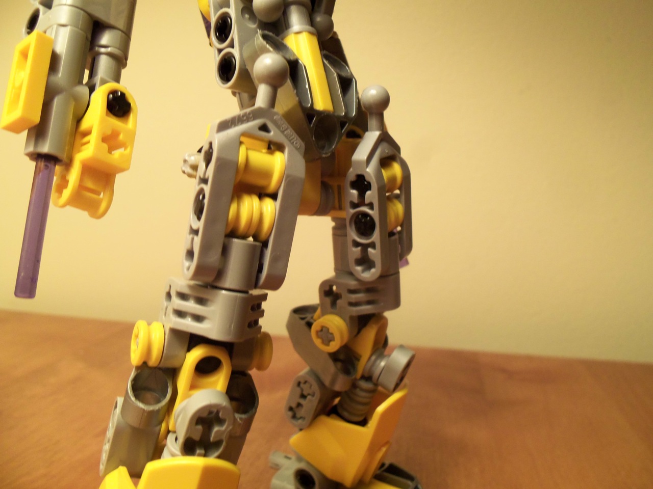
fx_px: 547
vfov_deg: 48.2
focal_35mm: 29
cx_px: 326
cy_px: 244
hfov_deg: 61.7
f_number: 3.4
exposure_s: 1/30
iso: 125
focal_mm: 5.2
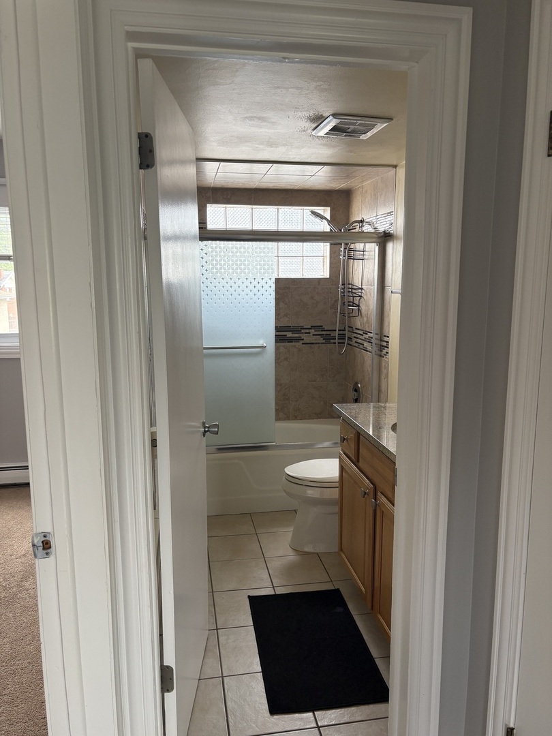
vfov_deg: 67.3
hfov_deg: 53.1
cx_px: 276
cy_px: 368
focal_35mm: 26
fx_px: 553
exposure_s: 1/134
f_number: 1.6
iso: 125
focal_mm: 5.96
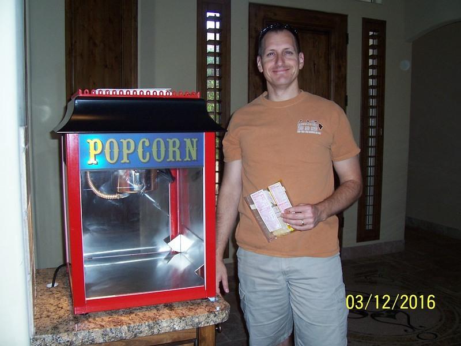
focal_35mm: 34
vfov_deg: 41.8
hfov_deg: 54.0
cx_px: 230
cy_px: 173
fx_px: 453
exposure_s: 1/60
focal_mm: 5.6
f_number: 2.7
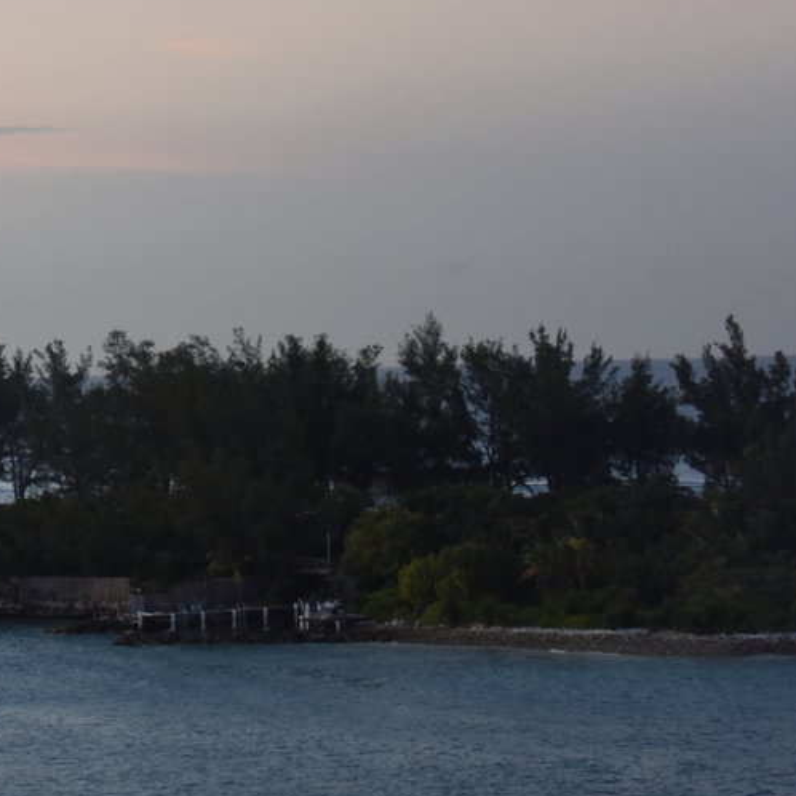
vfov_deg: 9.8
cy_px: 324
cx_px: -126
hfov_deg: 9.6
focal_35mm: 179
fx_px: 4657
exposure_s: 1/200
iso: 1800
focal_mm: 82
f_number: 5
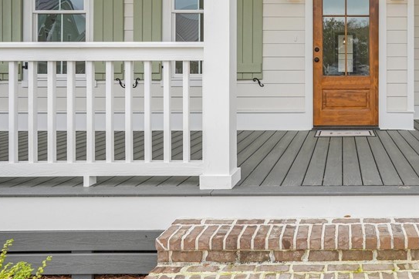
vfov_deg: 40.0
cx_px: 348
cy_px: 69
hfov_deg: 53.9
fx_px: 372
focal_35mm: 32
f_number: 9
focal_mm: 16
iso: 320
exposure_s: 1/15
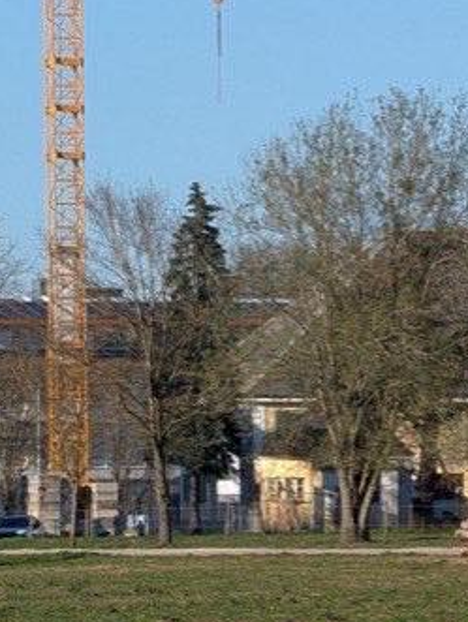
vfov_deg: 5.0
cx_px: 332
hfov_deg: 3.7
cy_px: 212
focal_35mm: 399
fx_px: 7179
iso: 45
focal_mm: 17.91
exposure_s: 1/1021
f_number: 2.8
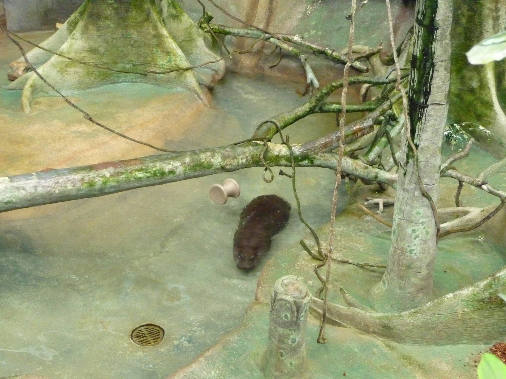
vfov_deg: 23.7
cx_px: 253
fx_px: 906
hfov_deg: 31.2
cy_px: 190
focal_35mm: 62
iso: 1000
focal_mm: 10.5
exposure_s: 1/30
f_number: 4.5
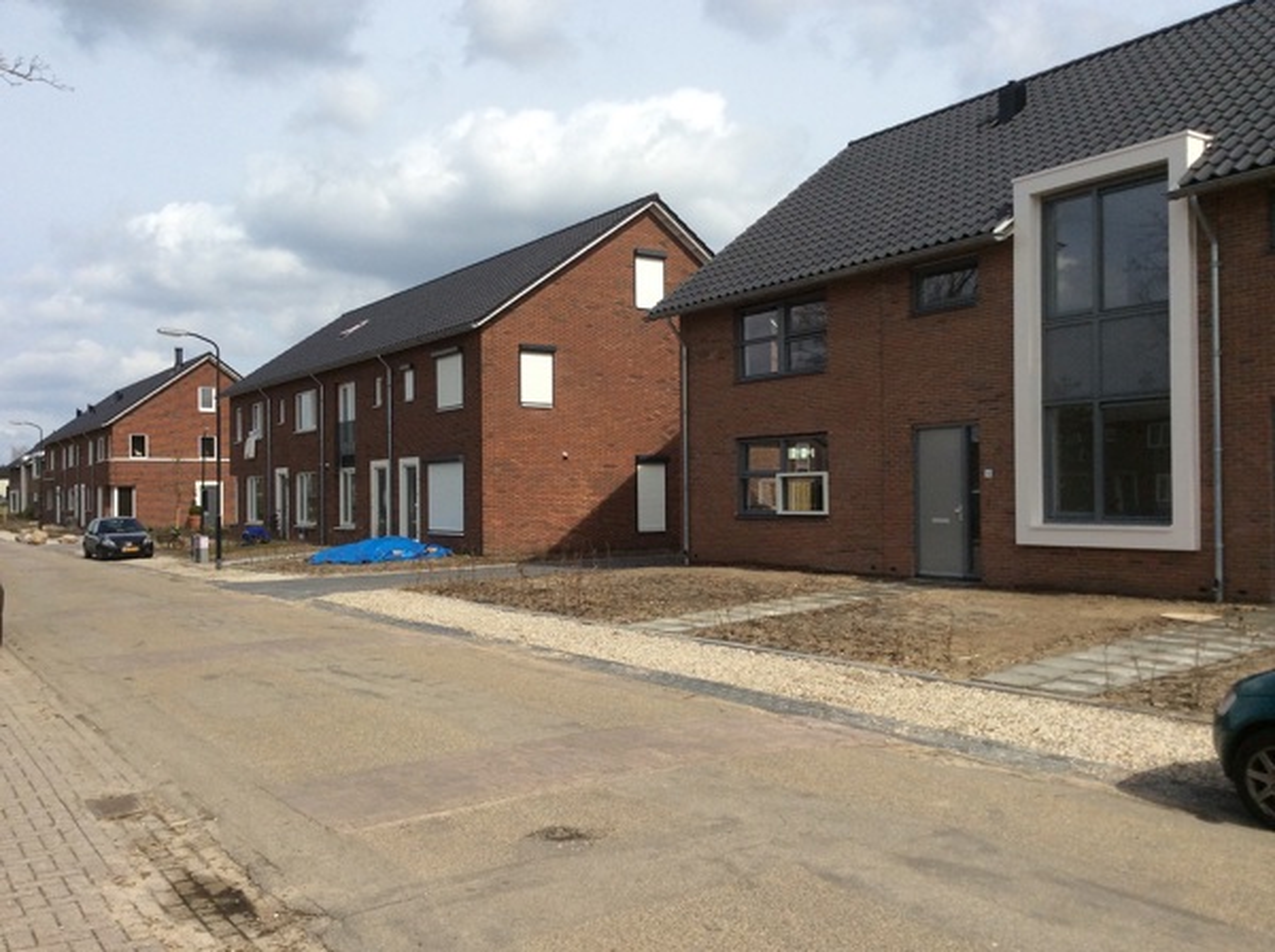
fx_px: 1177
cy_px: 476
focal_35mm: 32
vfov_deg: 44.0
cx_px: 638
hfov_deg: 56.9
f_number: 2.4
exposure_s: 1/2119
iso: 32
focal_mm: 3.3
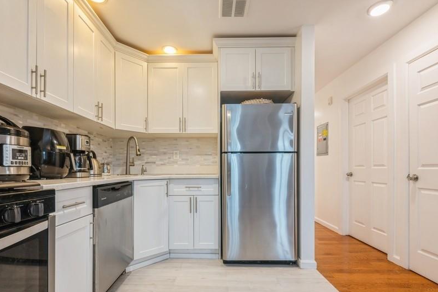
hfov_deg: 93.2
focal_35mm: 17
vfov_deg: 70.2
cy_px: 163
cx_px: 210
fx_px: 207
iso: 400
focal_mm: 15
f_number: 11
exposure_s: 1/6
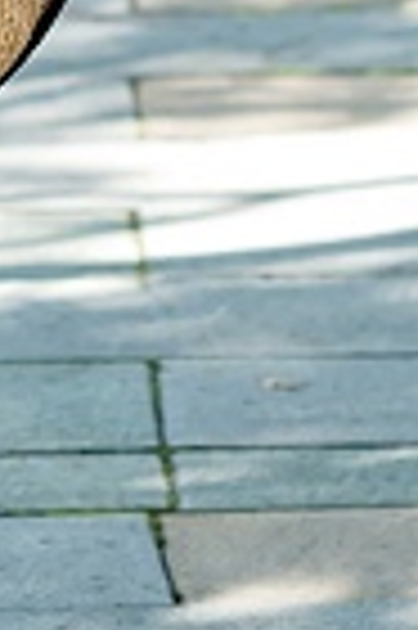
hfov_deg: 2.5
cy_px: -680
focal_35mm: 546
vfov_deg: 3.7
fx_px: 9532
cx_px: -463
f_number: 4
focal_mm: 85
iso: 200
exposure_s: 1/250
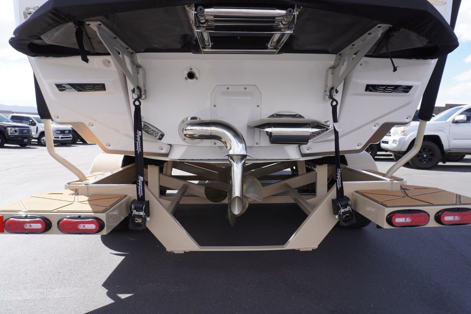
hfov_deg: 73.7
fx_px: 314
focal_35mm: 24
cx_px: 236
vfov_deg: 53.2
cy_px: 157
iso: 100
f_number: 6.3
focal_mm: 16
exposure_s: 1/160
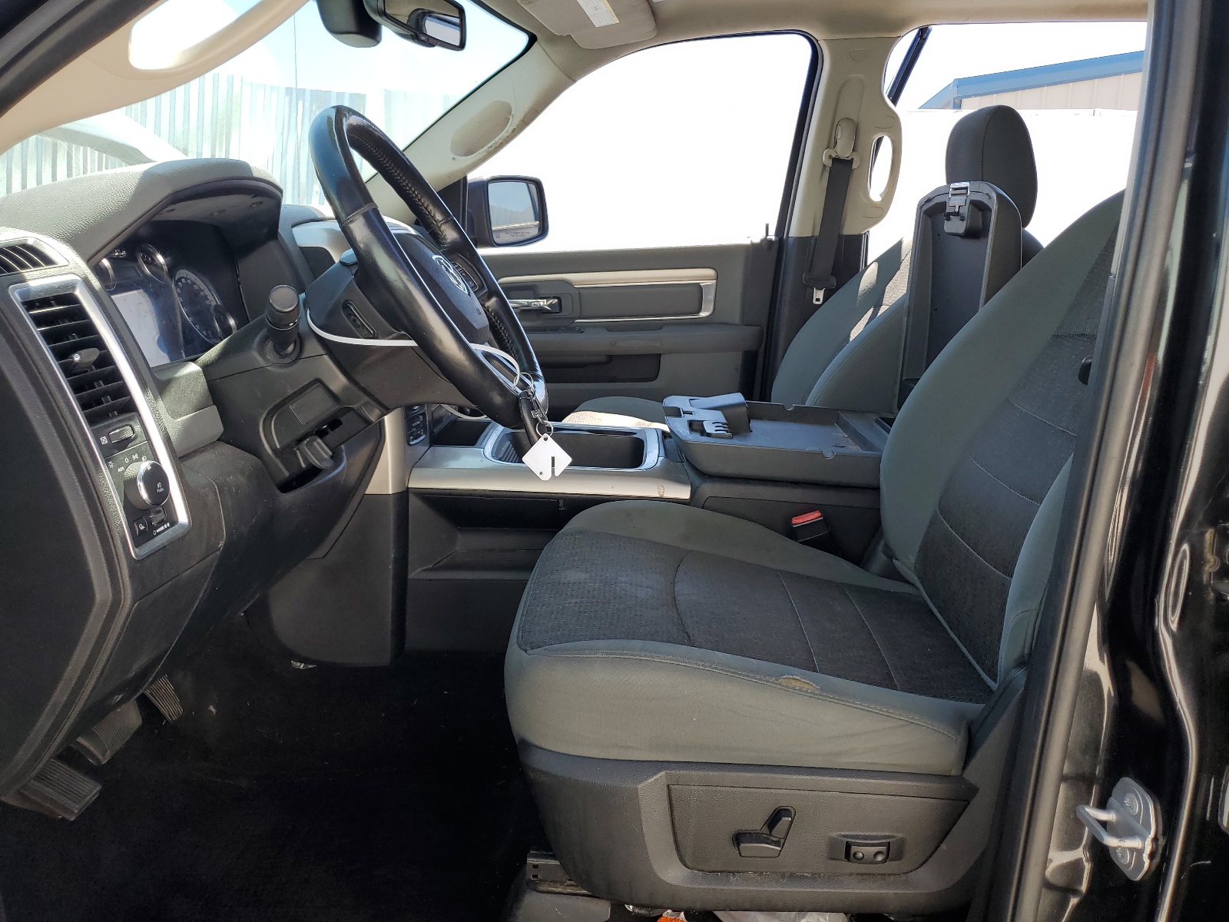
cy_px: 461
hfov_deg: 67.3
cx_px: 614
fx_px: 923
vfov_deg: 53.1
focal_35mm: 26
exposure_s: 1/500
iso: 50
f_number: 1.5
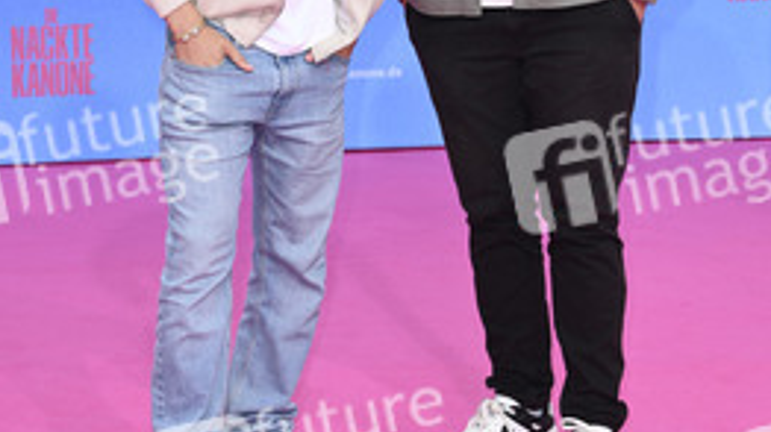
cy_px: 18
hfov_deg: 16.4
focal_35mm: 131
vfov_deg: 9.2
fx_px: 2677
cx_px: 388
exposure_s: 1/250
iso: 250
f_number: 6.3
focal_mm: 82
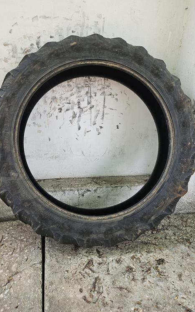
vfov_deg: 72.5
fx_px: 213
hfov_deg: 49.2
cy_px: 152
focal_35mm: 25
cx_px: 90
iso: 64
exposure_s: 1/180
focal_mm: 5.4
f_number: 1.8
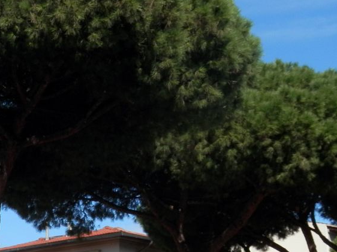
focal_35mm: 94
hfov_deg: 20.5
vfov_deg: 15.6
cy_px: 205
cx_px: 46
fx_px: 915
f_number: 9.7
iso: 80
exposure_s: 1/125
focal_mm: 6
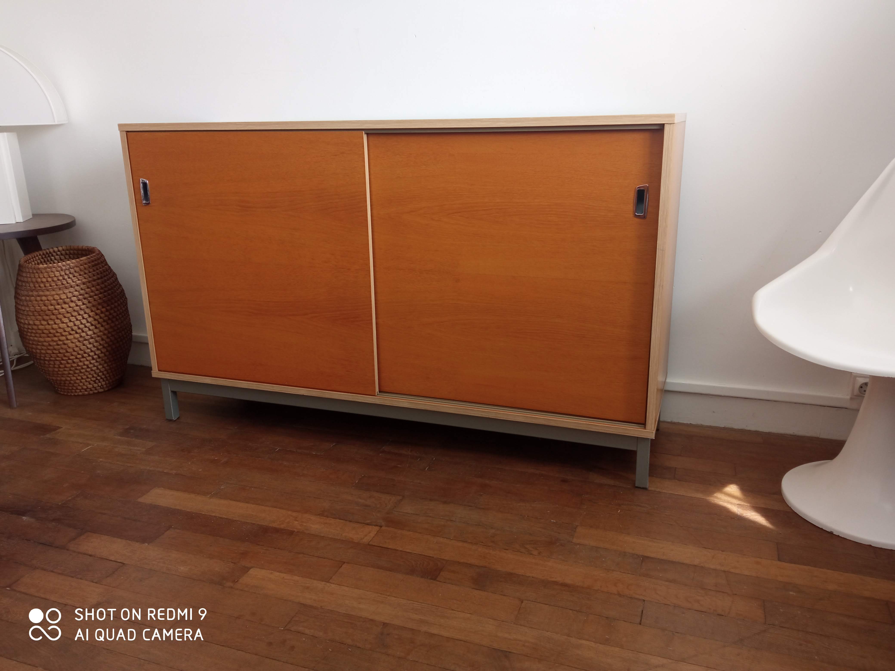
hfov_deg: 65.3
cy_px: 336
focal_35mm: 27
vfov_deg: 51.4
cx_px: 448
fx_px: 698
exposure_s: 1/33.3
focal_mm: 3.79
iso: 178
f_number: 2.2
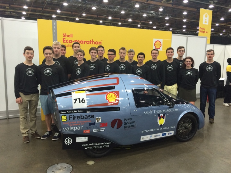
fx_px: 194
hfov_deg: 61.7
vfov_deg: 48.2
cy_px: 86
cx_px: 116
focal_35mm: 29
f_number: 2.2
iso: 100
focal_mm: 4.15
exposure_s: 1/30
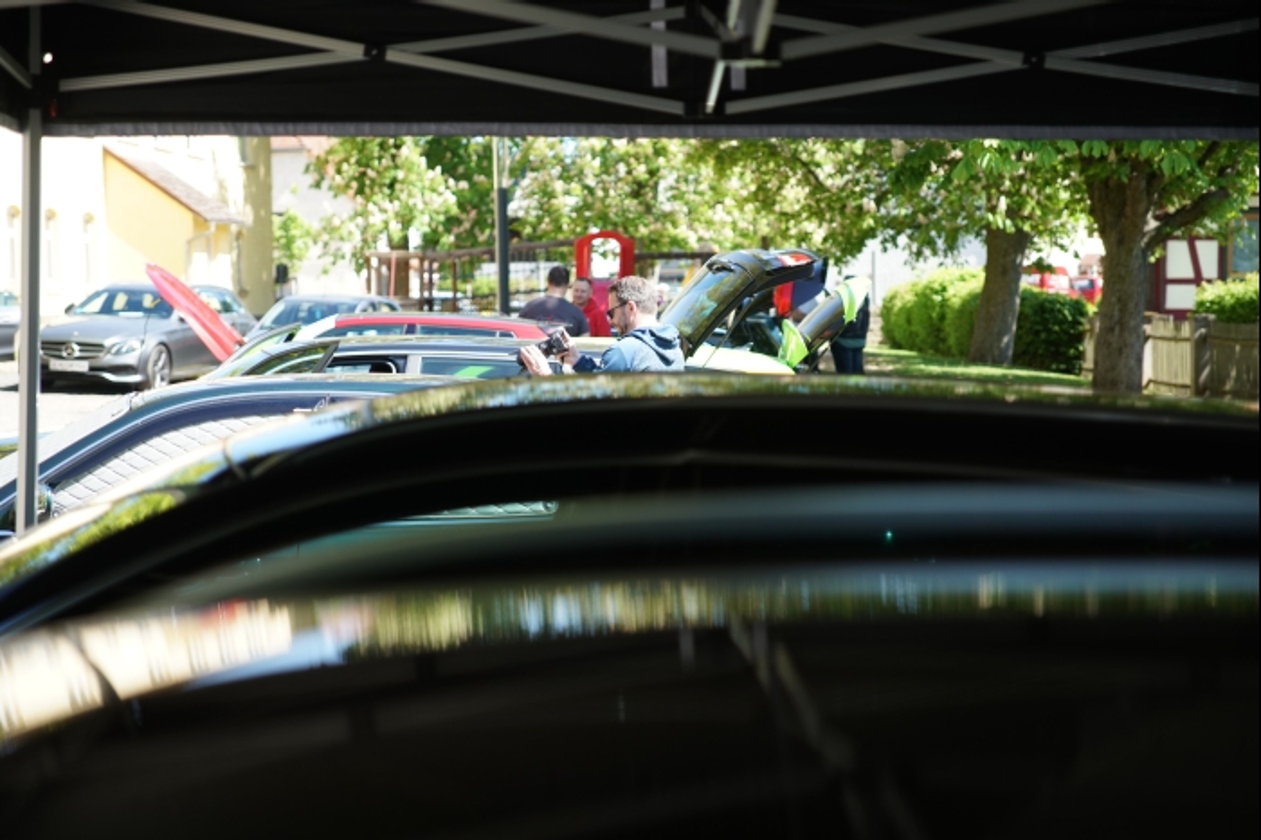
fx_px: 2451
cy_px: 420
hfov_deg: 28.9
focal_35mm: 70
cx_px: 630
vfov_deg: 19.4
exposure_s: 1/1000
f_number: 2.8
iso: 500
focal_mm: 70
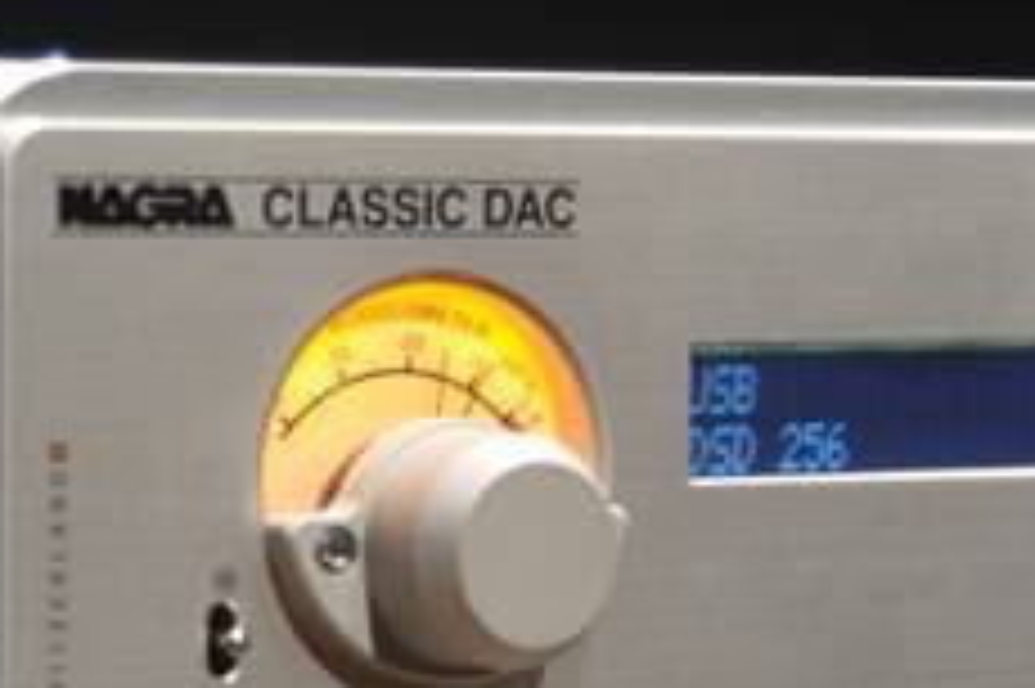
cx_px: 472
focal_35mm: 191
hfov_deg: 10.8
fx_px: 5487
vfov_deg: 7.2
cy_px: 463
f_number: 4.5
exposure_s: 1/8
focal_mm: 55
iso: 400
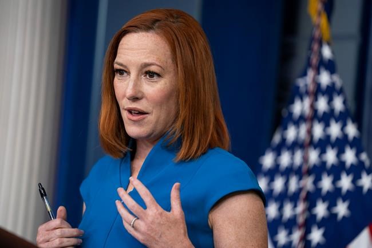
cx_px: 186
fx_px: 2014
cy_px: 124
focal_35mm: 195
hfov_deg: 10.6
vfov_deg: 7.0
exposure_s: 1/640
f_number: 2.8
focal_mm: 195
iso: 1250
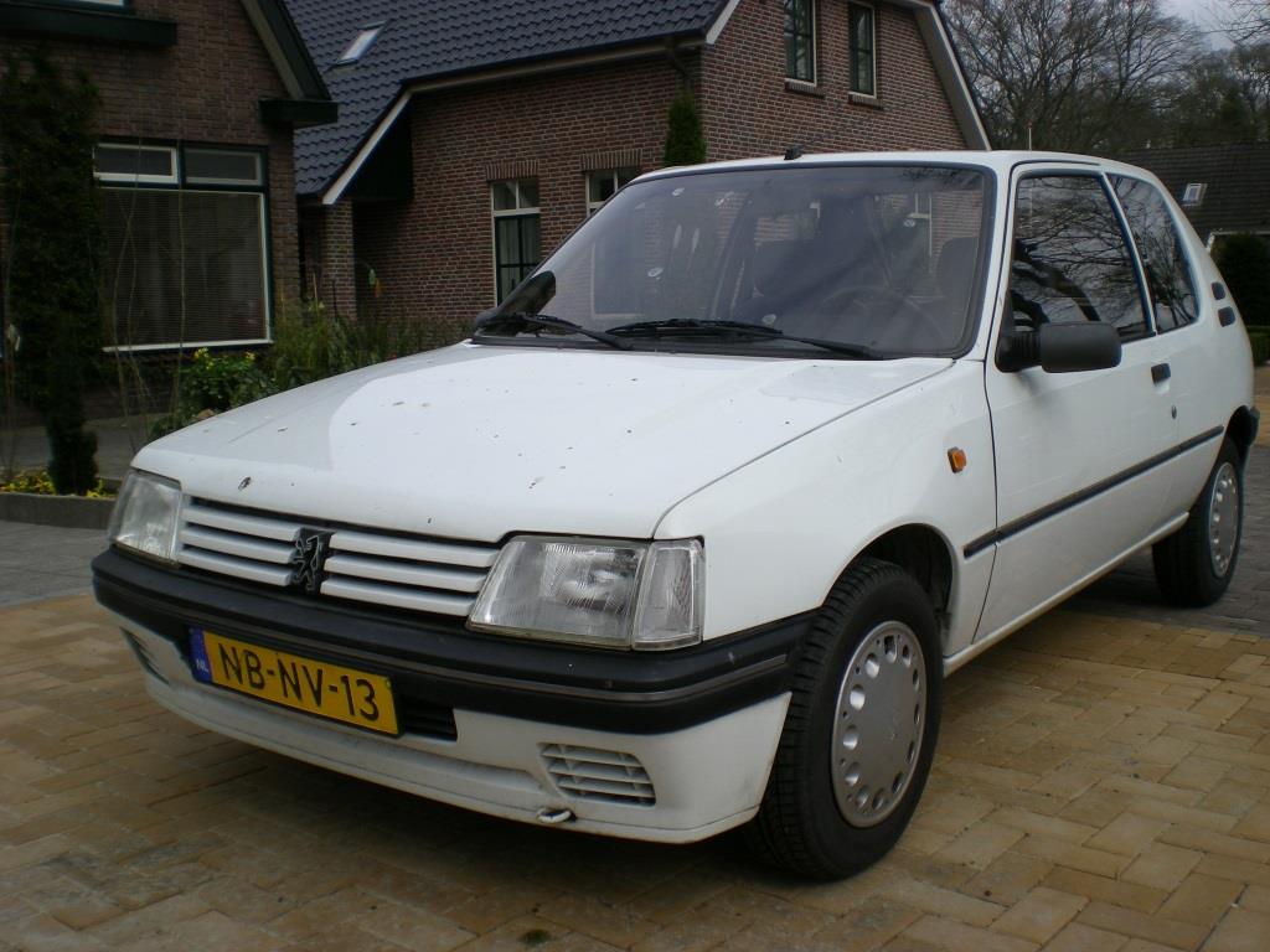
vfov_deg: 37.7
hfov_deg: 49.0
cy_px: 476
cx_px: 635
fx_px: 1394
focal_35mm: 38
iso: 50
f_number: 4.6
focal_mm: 6.3
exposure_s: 1/432
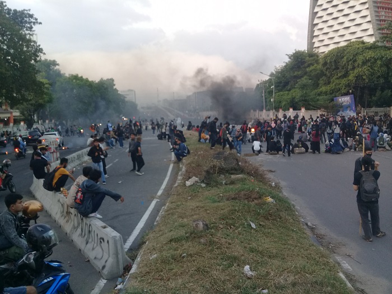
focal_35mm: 31
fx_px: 351
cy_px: 147
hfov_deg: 58.4
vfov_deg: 45.4
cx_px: 196
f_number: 2.2
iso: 64
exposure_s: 1/33
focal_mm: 3.3
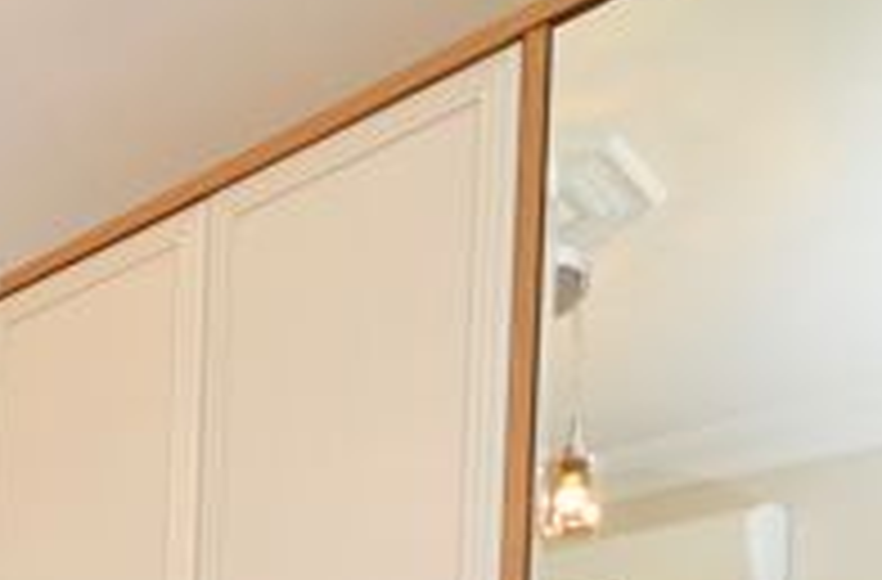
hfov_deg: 32.5
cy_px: 976
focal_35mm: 54
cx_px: -88
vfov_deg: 19.8
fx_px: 1318
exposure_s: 1/60
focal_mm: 10
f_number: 4
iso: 250
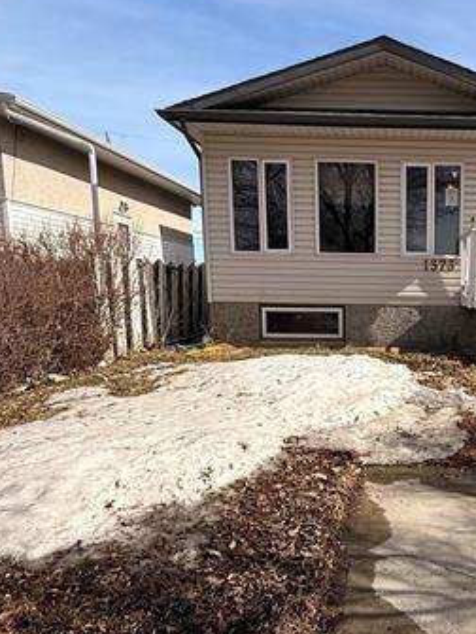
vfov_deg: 56.1
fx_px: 587
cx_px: 416
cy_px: 396
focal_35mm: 32
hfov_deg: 41.2
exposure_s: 1/2092
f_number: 2.2
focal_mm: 2.22
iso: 50
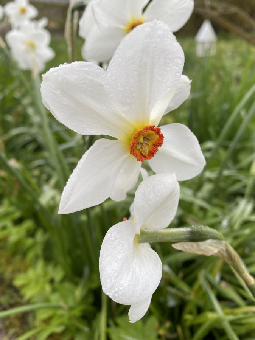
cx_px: 131
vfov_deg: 65.3
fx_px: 265
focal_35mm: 27
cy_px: 172
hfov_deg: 51.3
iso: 32
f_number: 1.8
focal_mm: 4.25
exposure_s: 1/429
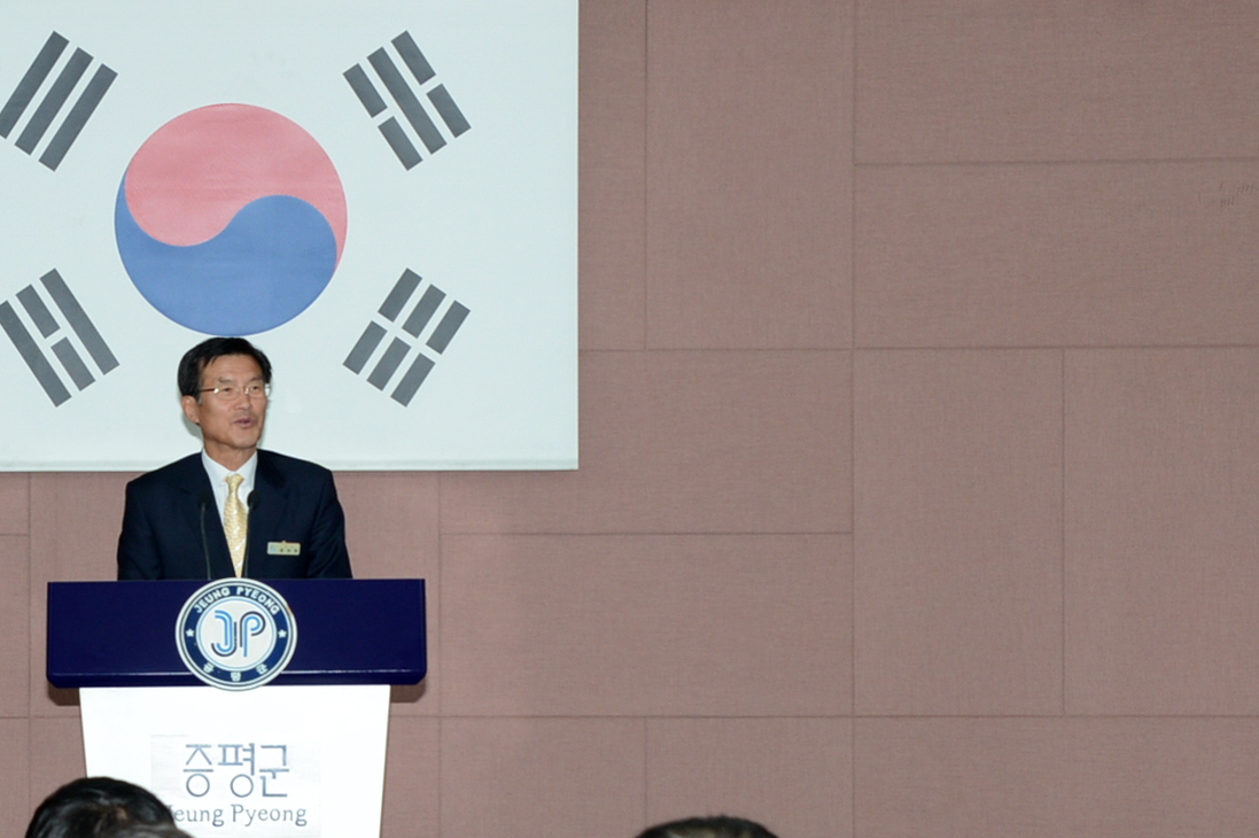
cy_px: 571
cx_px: 227
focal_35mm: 146
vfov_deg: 9.4
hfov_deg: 14.0
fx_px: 5103
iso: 800
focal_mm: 65
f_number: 7.1
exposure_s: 1/60
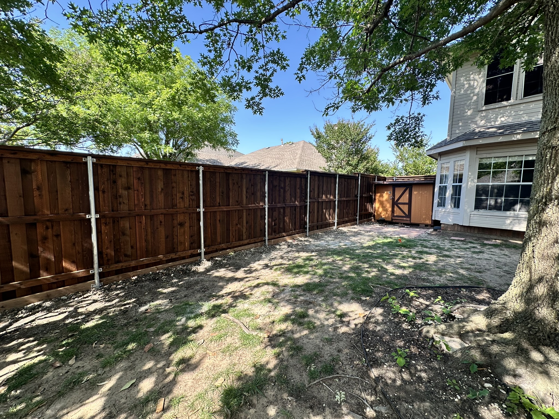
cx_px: 280
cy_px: 210
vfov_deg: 85.7
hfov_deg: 102.1
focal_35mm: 14
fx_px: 226
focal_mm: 2.22
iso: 40
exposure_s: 1/242
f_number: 2.2
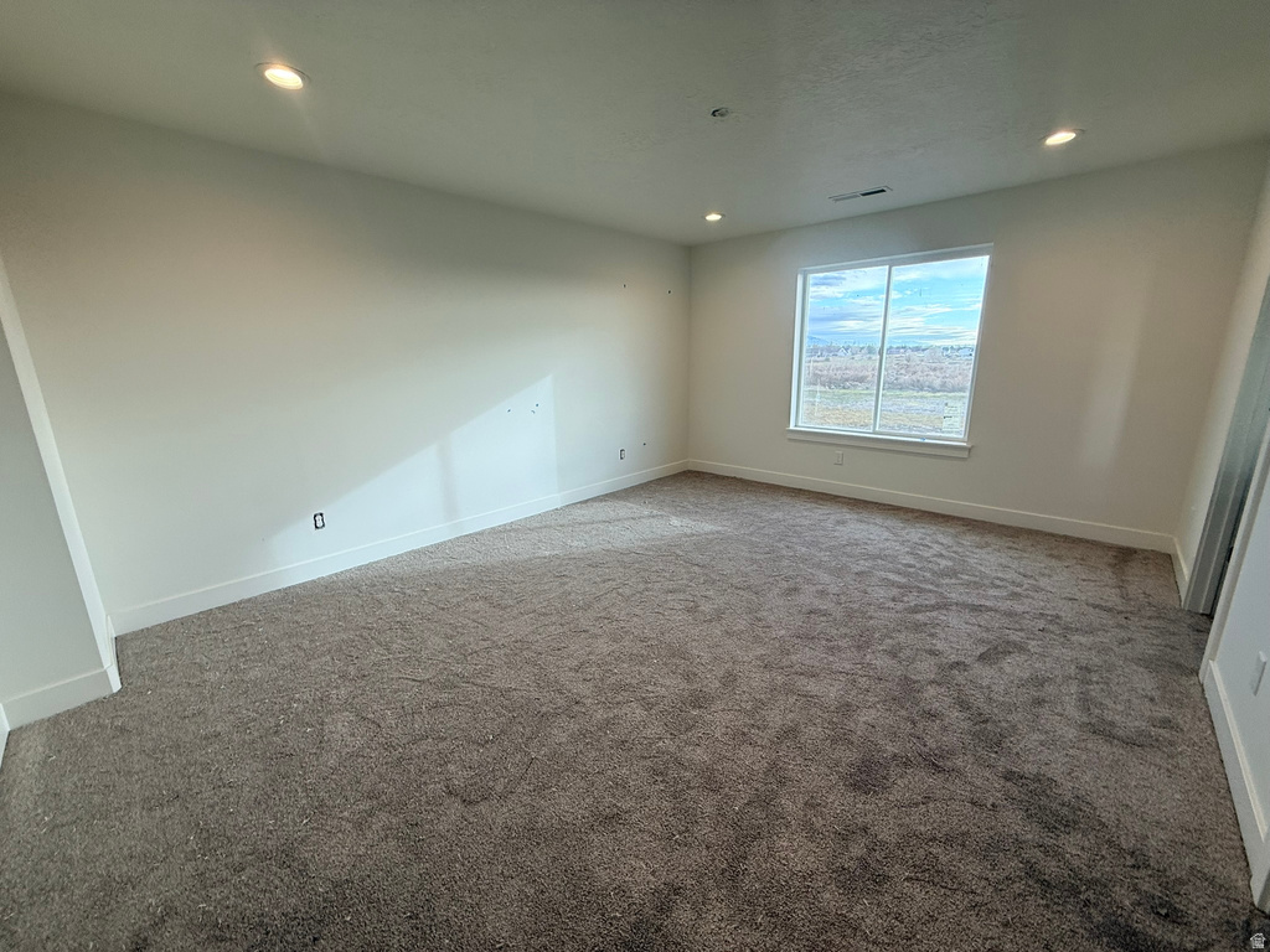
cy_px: 476
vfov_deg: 85.7
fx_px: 514
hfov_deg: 102.1
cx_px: 635
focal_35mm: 14
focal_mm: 2.22
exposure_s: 1/120
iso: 64
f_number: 2.2
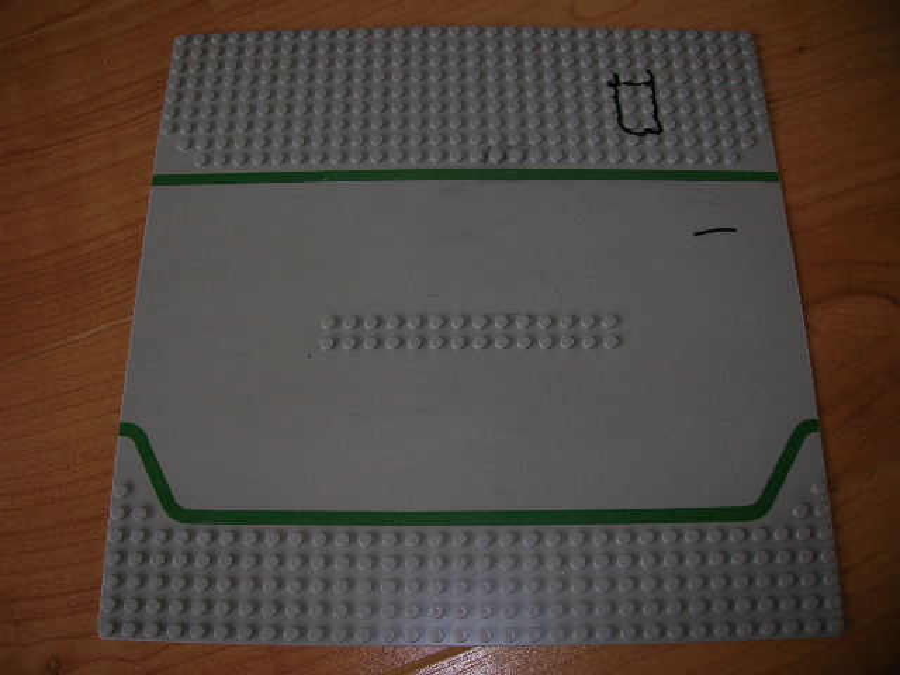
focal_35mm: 34
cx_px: 450
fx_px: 884
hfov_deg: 54.0
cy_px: 338
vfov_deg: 41.8
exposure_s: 1/60.1
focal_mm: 5.7
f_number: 2.9
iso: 50
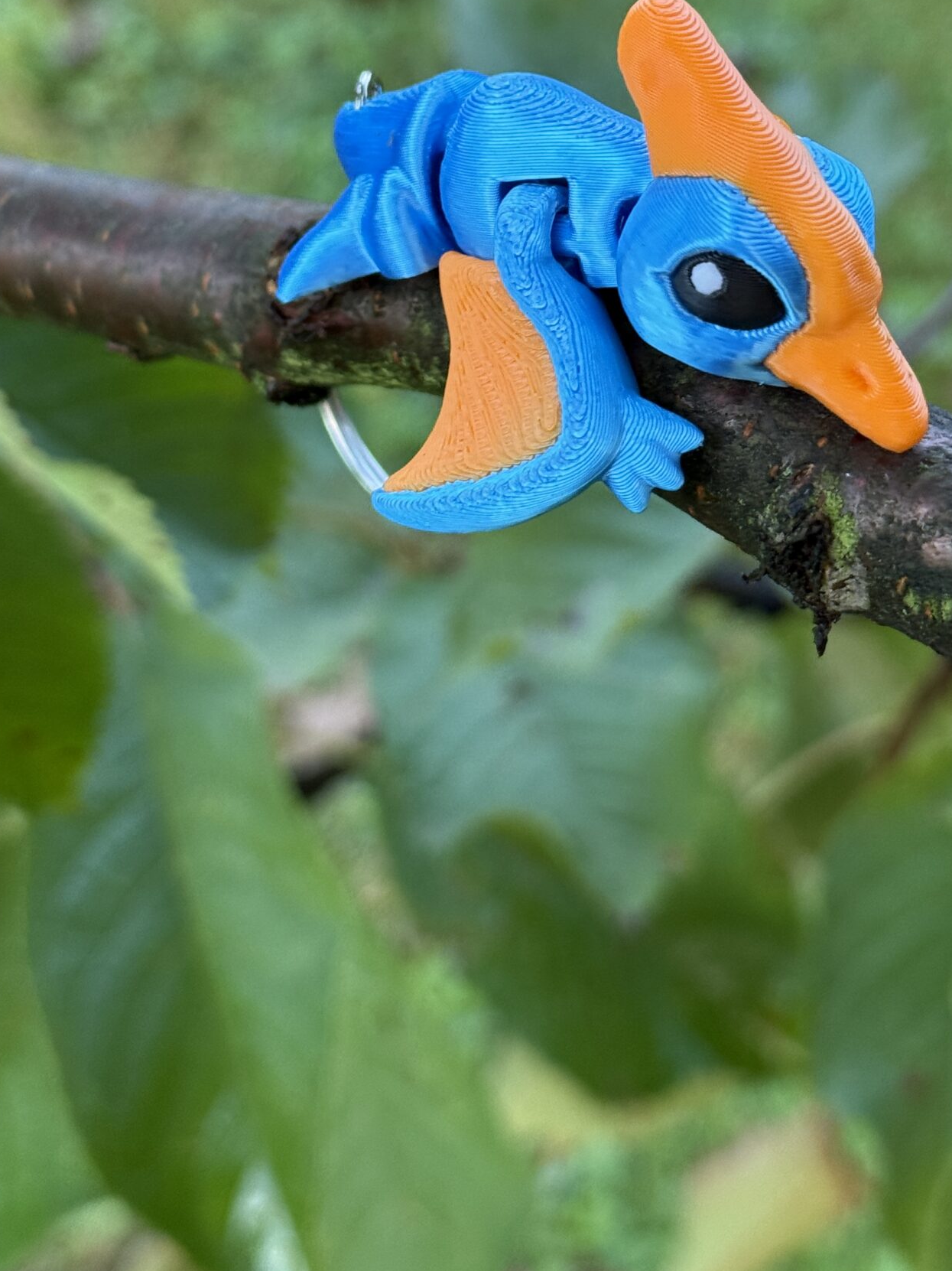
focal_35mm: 74
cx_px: 614
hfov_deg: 19.8
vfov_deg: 26.0
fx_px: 2715
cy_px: 308
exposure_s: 1/60
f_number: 1.78
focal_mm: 6.76
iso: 100
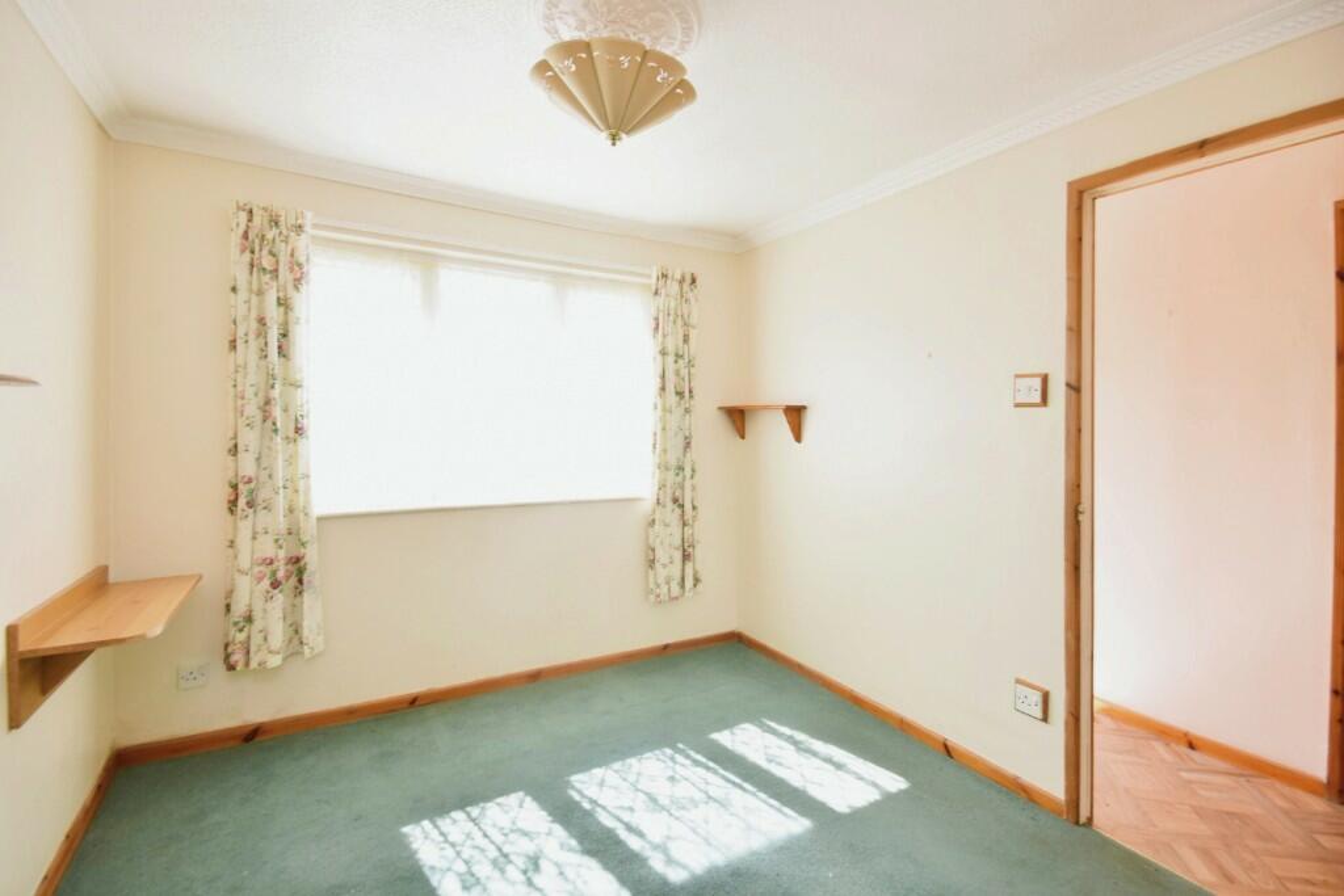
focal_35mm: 16
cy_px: 448
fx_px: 616
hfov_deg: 95.0
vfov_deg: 72.1
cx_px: 672
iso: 400
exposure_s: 1/25
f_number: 9
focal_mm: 11
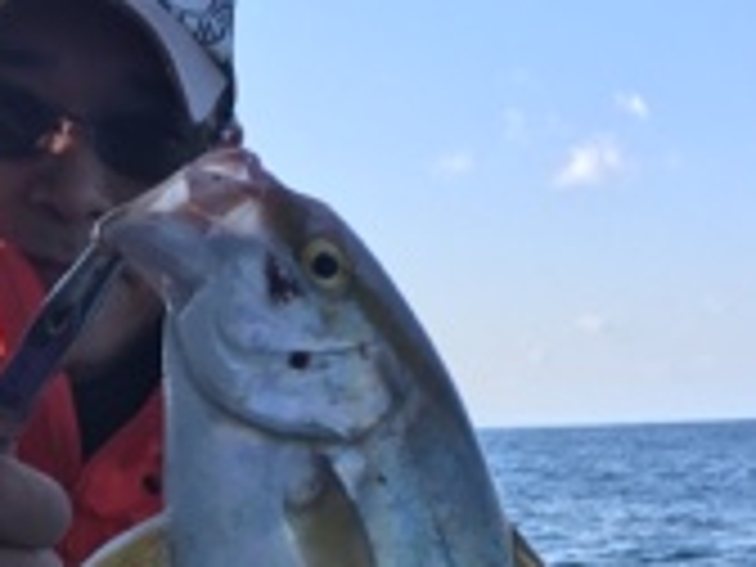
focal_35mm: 69
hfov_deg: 28.1
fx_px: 1507
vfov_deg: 20.0
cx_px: 338
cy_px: 680
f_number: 2.2
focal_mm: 4.15
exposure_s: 1/962
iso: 25
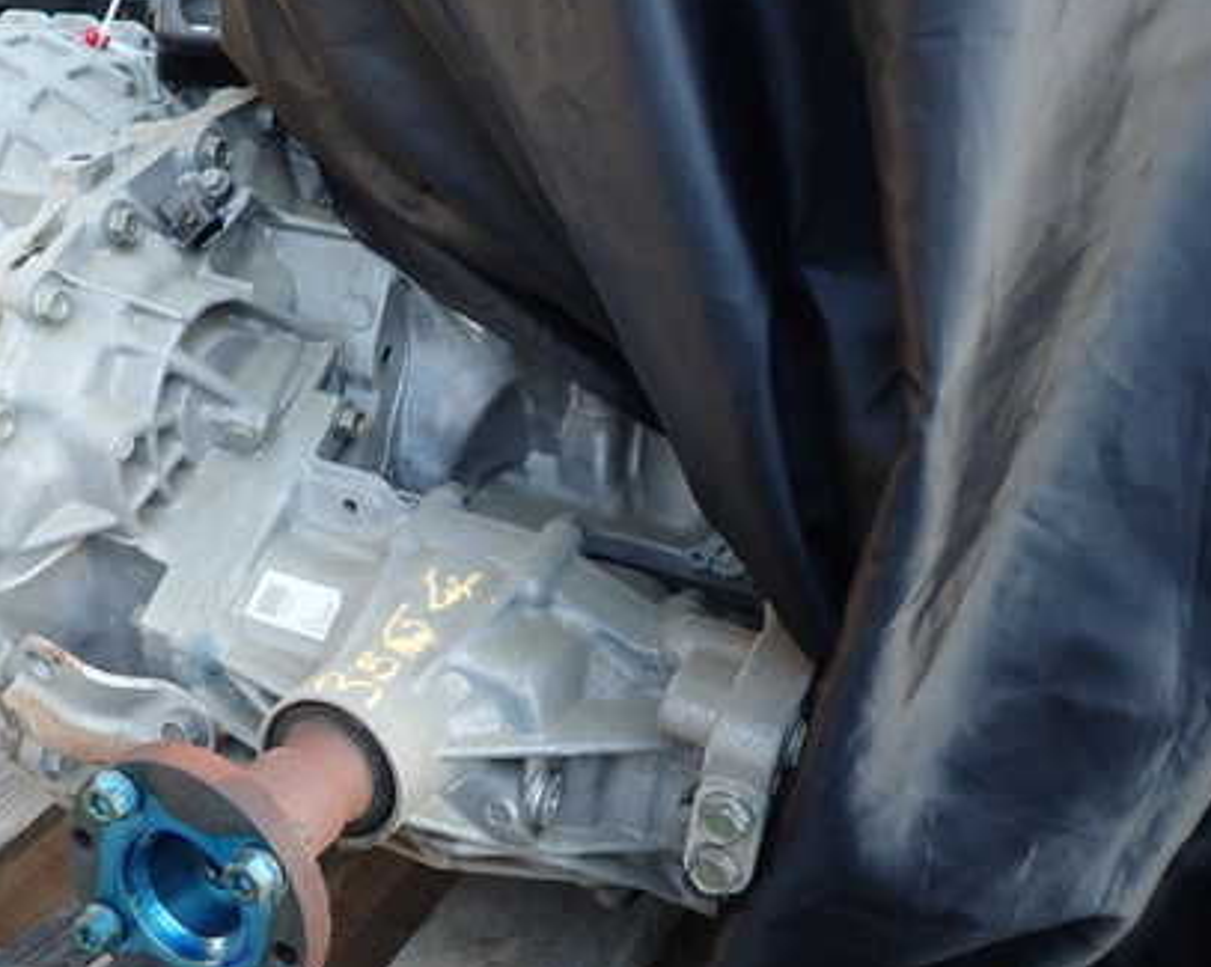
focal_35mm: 36
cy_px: 559
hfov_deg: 49.0
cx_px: 360
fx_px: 1289
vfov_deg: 41.0
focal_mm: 4.5
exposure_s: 1/60
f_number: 2
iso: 200
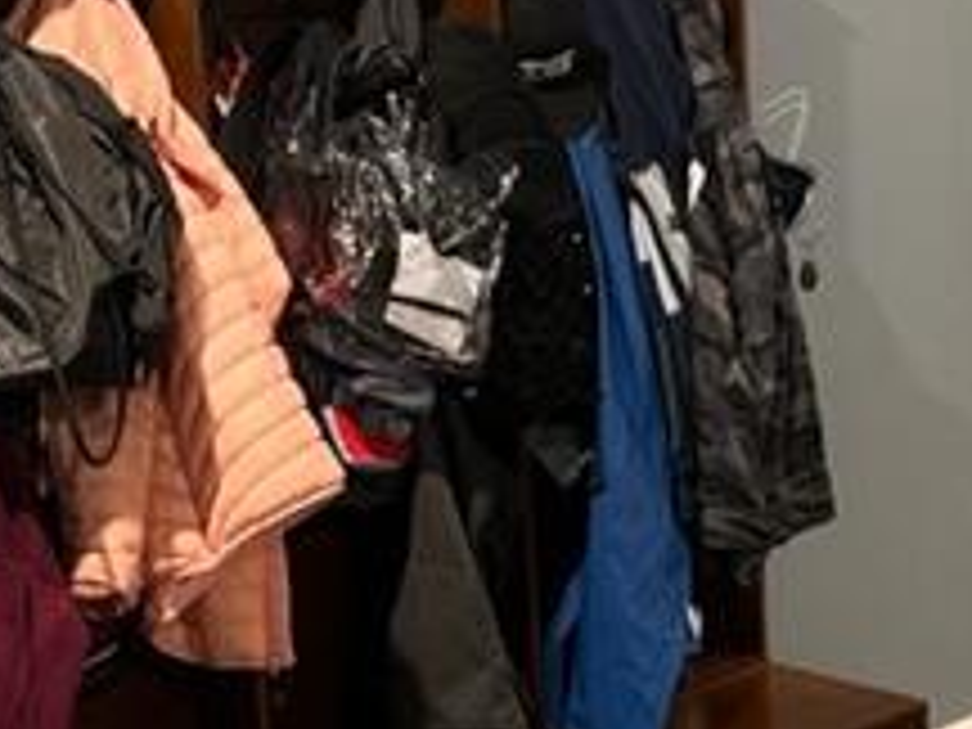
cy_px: 549
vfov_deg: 19.0
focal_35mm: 77
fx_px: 2162
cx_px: 513
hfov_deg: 25.3
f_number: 1.5
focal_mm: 5.7
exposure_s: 1/40
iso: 400
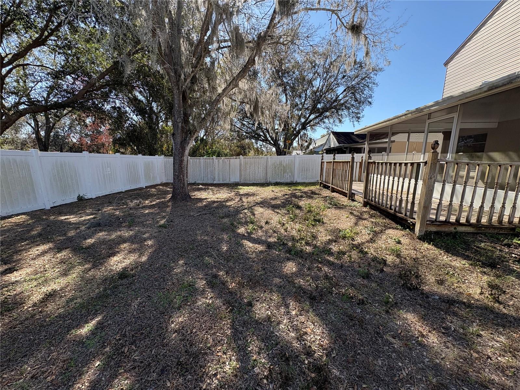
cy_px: 195
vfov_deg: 85.7
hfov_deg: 102.1
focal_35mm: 14
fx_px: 210
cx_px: 260
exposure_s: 1/600
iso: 64
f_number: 2.2
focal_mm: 2.22
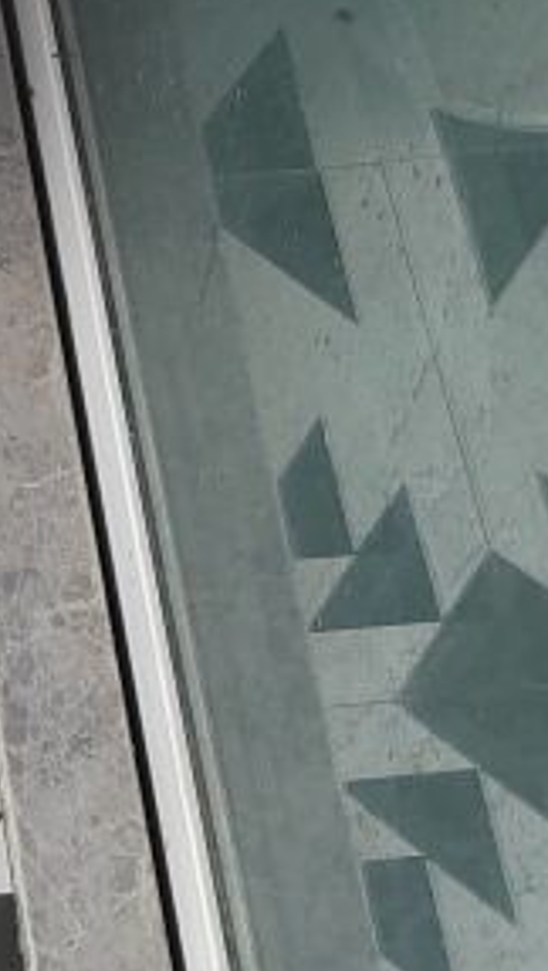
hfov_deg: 12.4
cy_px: -276
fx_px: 2396
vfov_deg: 20.9
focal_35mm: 93
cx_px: -291
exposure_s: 1/826
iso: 547
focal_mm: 5.52
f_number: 1.9
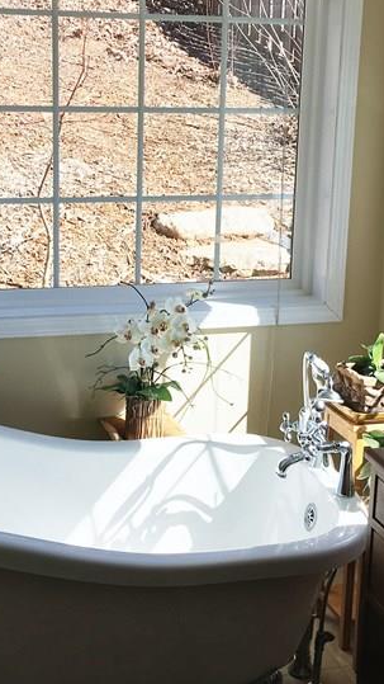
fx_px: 1087
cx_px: 207
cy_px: 320
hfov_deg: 20.0
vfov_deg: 34.9
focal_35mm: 60
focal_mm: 4.15
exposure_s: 1/530
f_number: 2.2
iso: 25
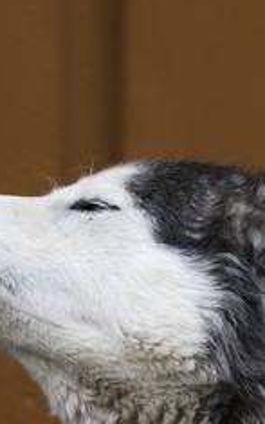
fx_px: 4215
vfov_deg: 5.8
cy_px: 244
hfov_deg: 3.6
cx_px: 141
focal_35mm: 365
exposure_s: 1/250
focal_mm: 200
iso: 800
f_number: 6.3
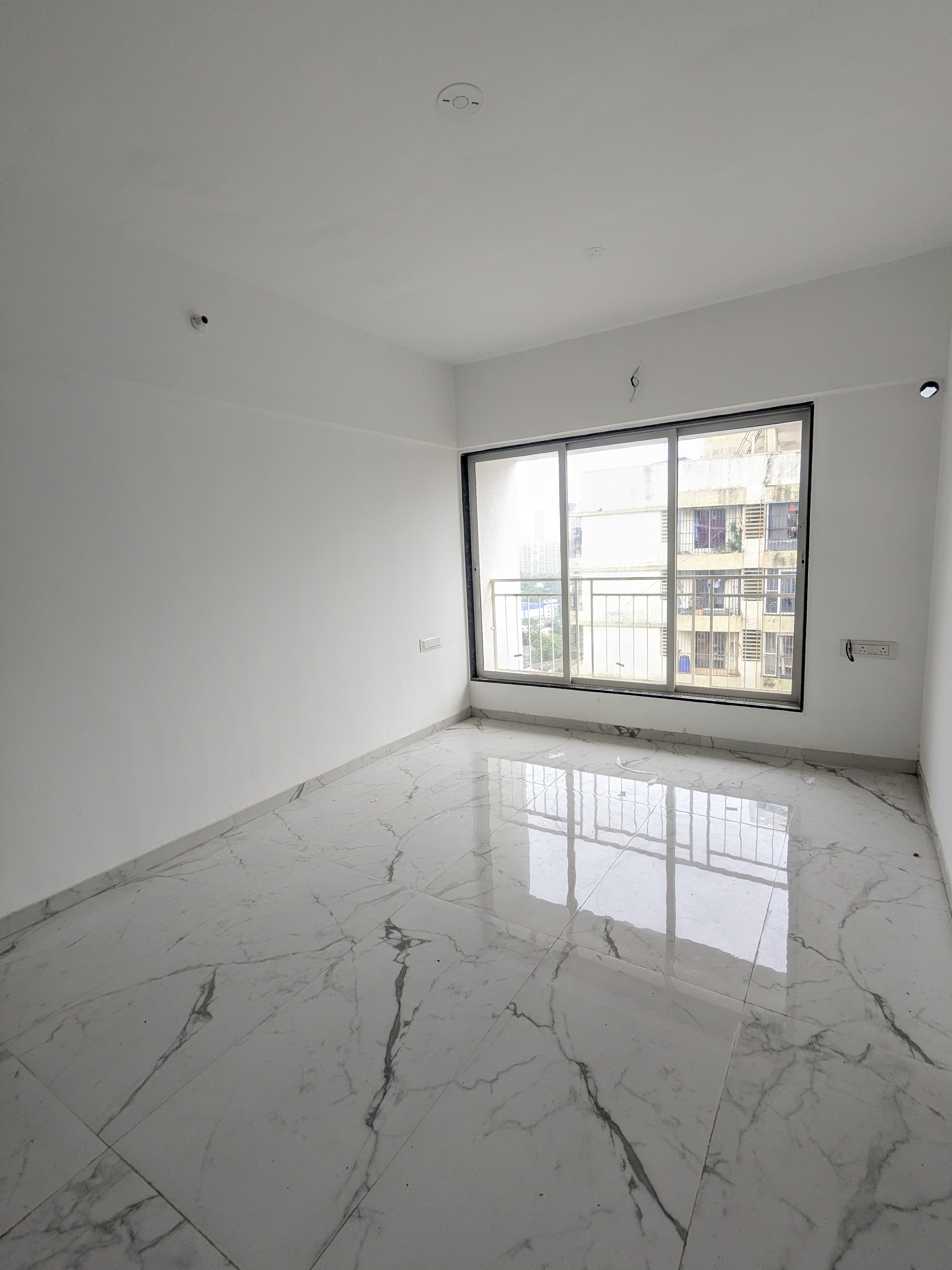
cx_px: 476
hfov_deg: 78.1
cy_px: 635
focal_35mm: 16
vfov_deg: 94.5
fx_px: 587
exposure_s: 1/100
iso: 49
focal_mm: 2.35
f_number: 2.2
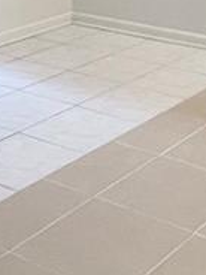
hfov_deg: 17.2
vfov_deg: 20.9
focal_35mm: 85
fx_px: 674
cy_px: -82
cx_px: 160
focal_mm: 1.57
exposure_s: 1/120
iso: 200
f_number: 1.8
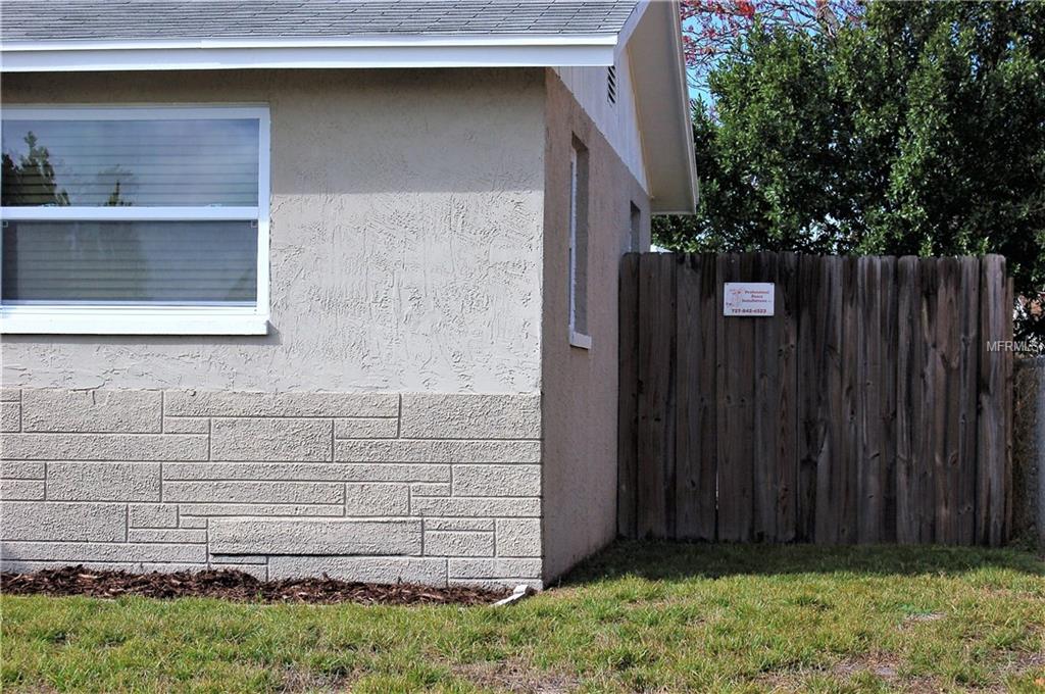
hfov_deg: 24.6
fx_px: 2392
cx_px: 522
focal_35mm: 82
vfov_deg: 16.5
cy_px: 347
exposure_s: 1/1000
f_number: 8
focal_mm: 55
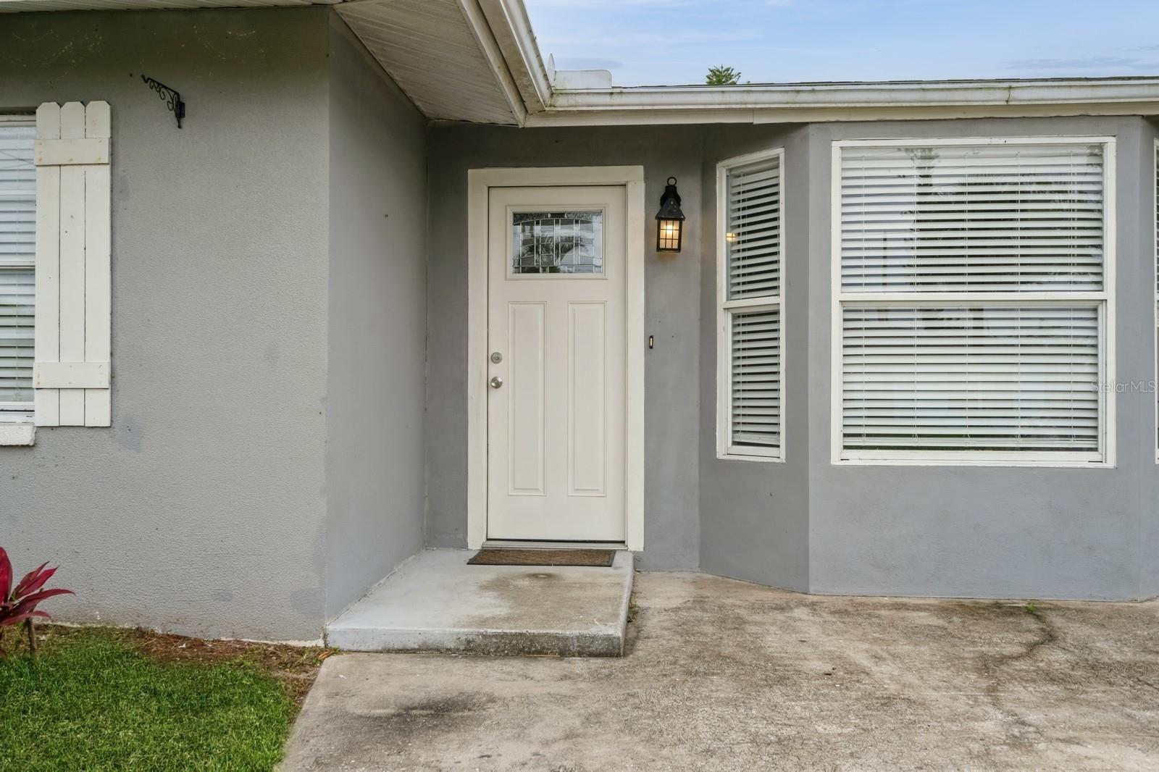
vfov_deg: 40.0
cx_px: 580
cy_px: 386
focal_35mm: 33
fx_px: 1062
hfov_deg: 57.2
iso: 200
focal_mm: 33
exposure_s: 1/160
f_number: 8
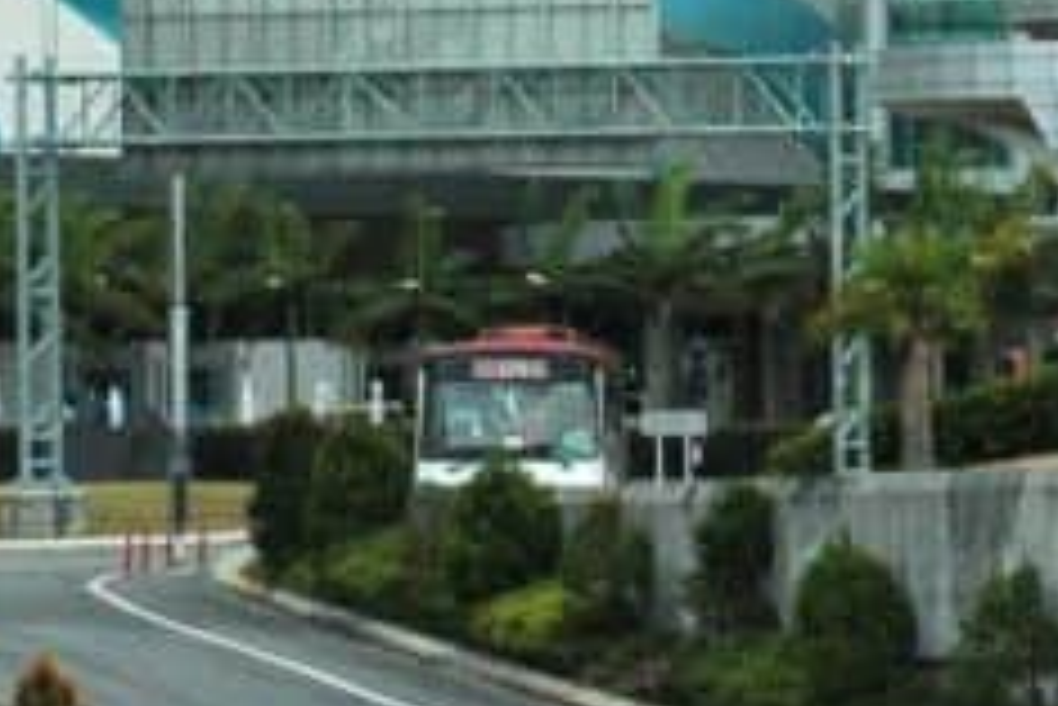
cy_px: 349
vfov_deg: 5.3
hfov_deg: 7.7
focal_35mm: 261
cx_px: 1715
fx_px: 7675
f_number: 10
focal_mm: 40
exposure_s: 1/200
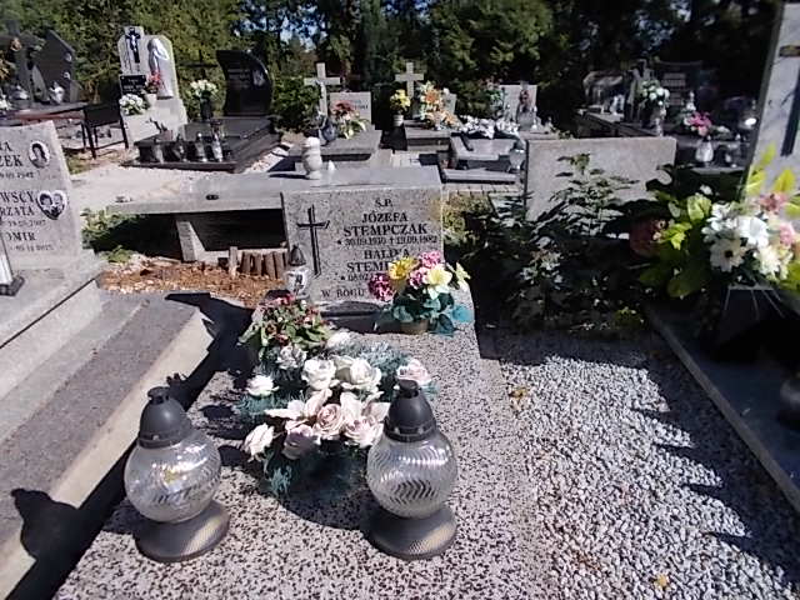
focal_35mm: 26
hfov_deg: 67.3
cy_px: 300
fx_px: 601
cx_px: 400
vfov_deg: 53.1
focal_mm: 4.6
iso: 80
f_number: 8
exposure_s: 1/200
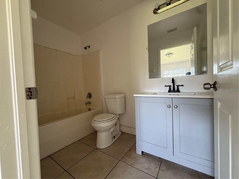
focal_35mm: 14
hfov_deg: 102.1
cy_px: 90
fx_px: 97
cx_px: 120
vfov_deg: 85.7
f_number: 2.2
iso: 320
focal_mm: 2.22
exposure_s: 1/64
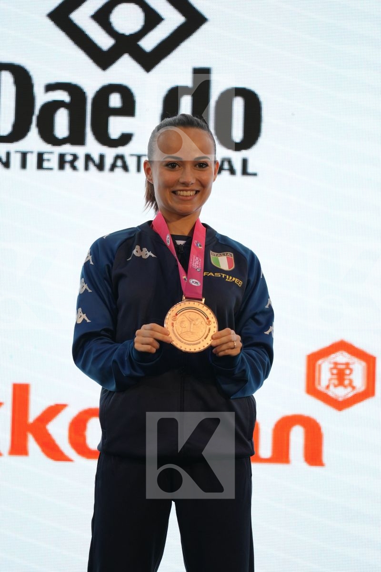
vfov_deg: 6.9
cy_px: 286
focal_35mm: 300
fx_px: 4762
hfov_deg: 4.6
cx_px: 190
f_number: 2.8
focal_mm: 200
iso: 250
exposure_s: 1/250
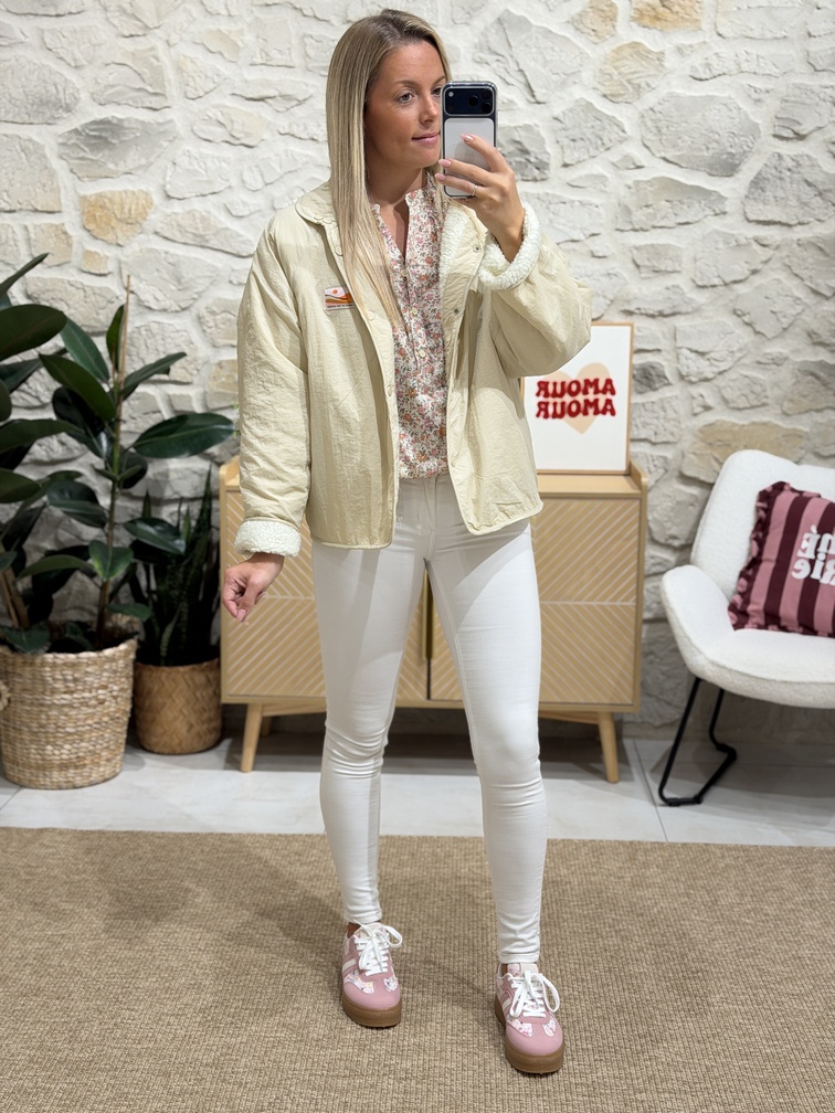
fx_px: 1544
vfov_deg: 39.7
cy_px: 556
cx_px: 418
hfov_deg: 30.3
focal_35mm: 48
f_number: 1.78
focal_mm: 6.76
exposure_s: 1/100
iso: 50
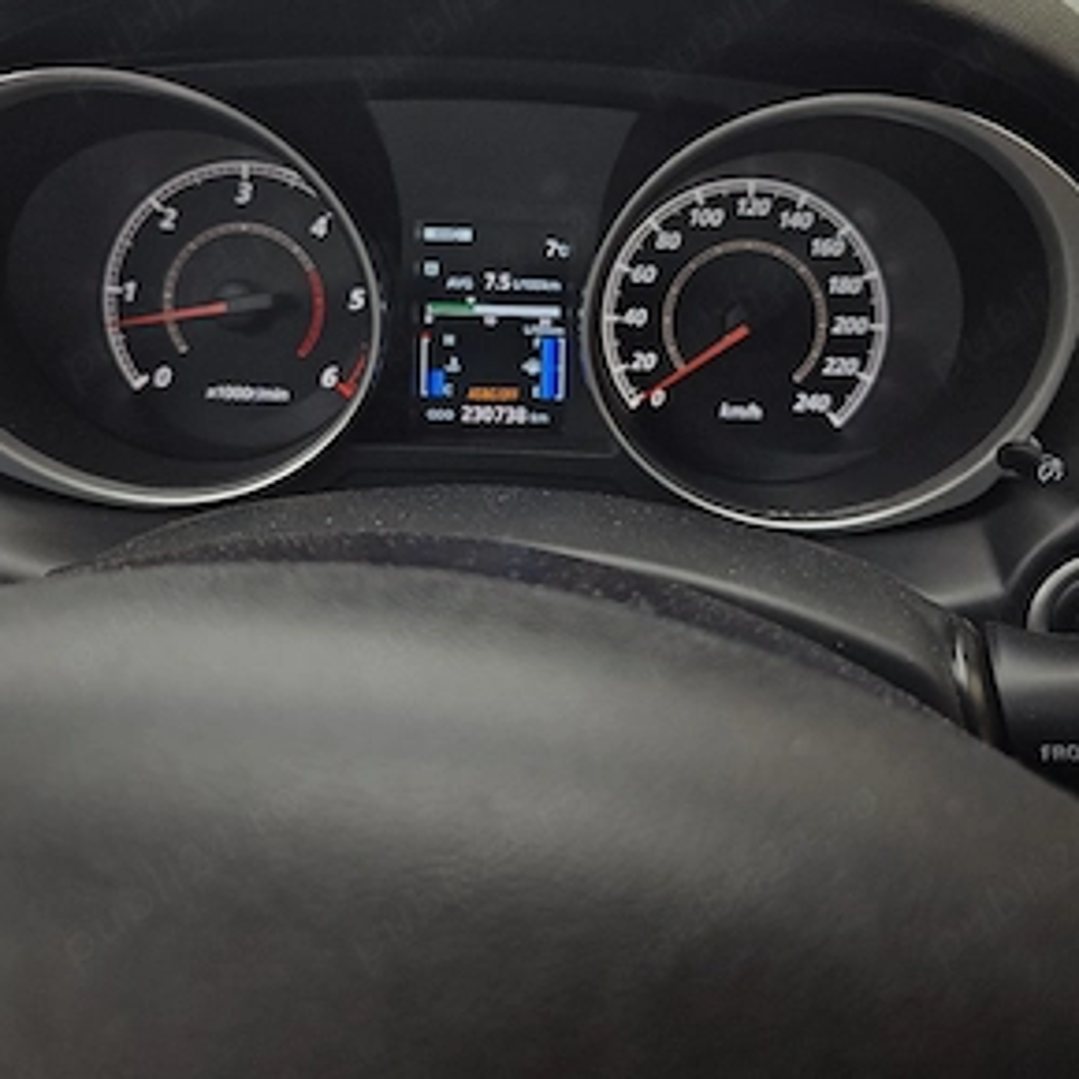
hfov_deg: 57.3
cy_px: 339
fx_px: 987
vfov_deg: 55.8
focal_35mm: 28
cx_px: 543
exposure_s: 1/100
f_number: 1.6
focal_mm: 6.06
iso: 80
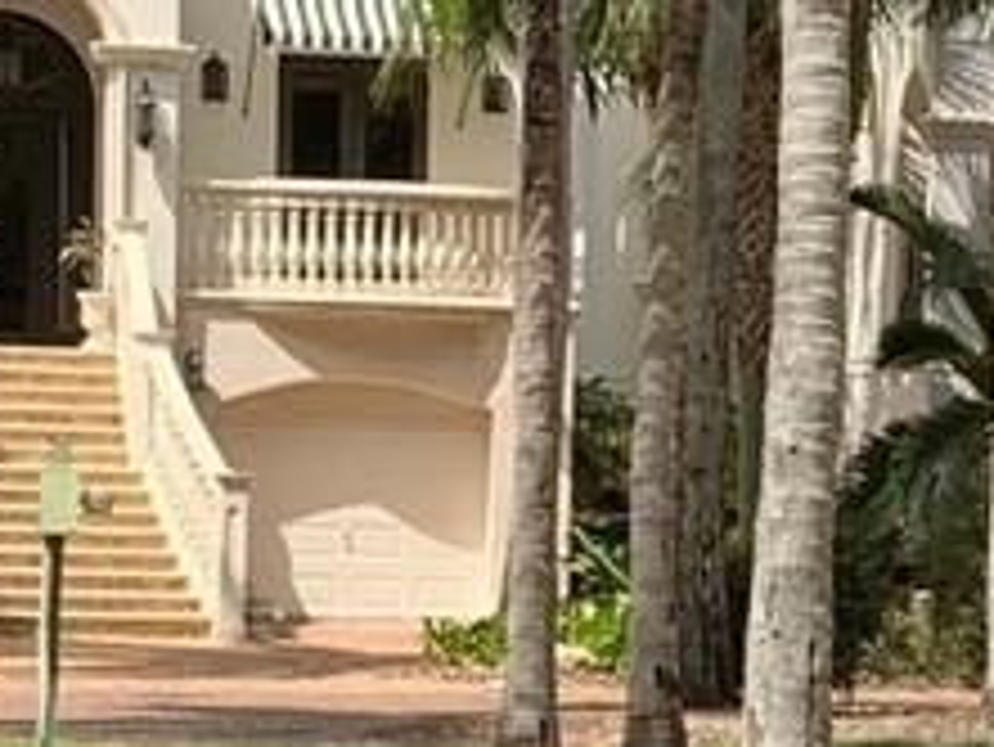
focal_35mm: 188
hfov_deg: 10.3
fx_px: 5401
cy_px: 684
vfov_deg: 7.9
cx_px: 1264
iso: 25
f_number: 1.8
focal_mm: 4.25
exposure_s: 1/2114
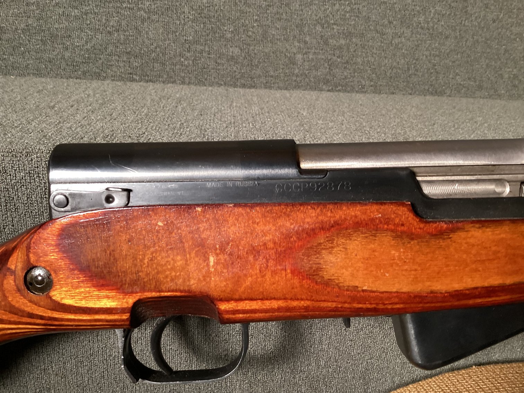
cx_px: 262
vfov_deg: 45.4
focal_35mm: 31
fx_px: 469
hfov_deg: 58.3
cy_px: 196
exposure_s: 1/50
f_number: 2.4
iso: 320
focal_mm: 3.3
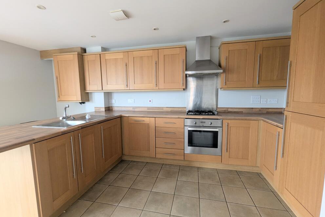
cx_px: 162
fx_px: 126
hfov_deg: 104.3
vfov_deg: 81.2
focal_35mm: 14
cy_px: 109
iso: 169
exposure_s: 1/51
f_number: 2.2
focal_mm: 1.95
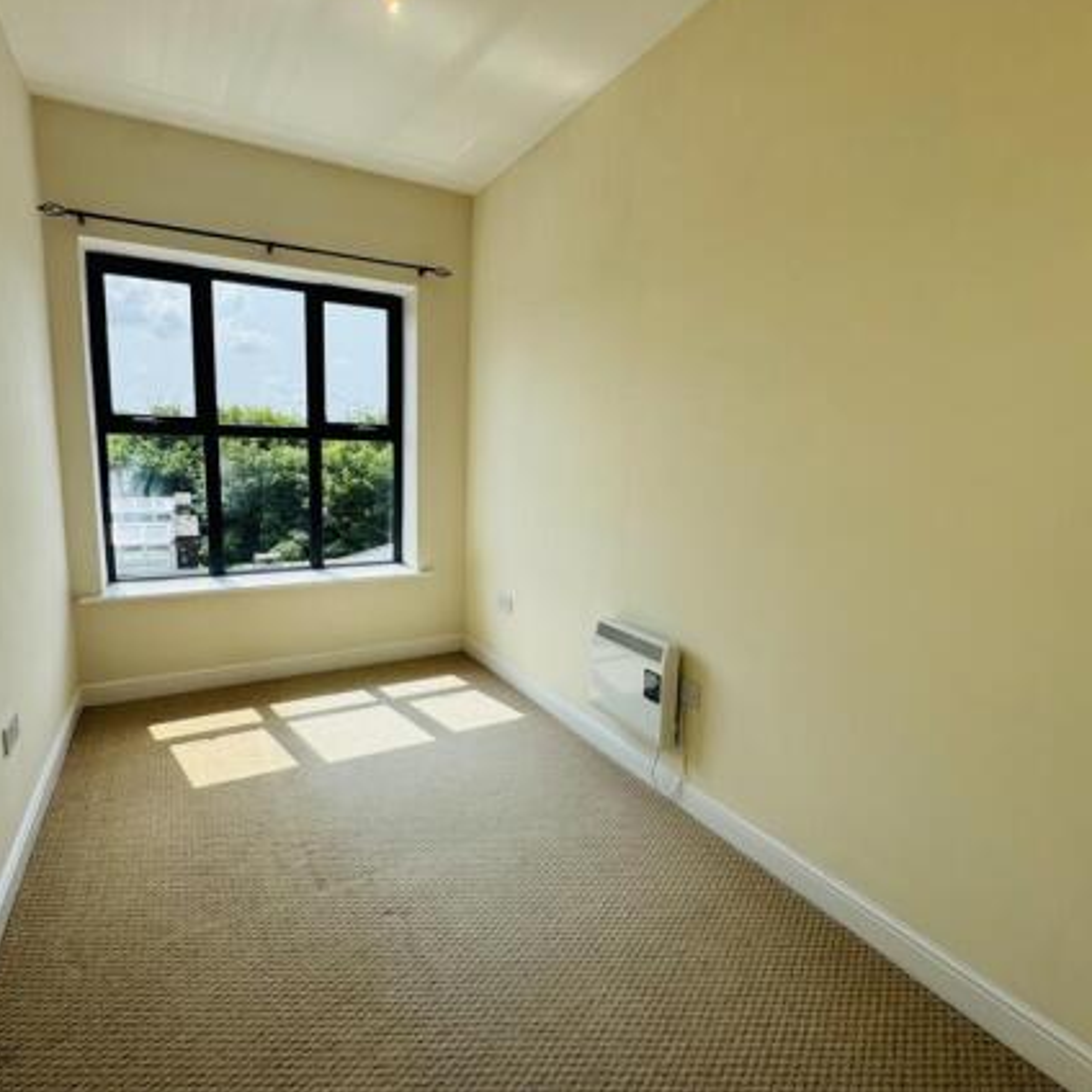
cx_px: 485
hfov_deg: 83.7
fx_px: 607
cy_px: 534
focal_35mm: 17
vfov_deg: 84.0
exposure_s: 1/980
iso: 40
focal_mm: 2.22
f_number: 2.2
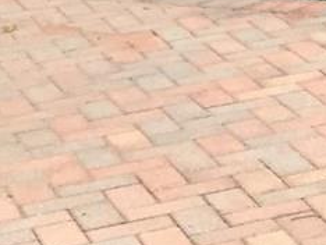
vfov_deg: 6.9
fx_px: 1867
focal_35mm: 198
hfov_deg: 8.6
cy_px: -438
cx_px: 913
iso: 32
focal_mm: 4.15
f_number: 2.2
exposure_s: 1/1980
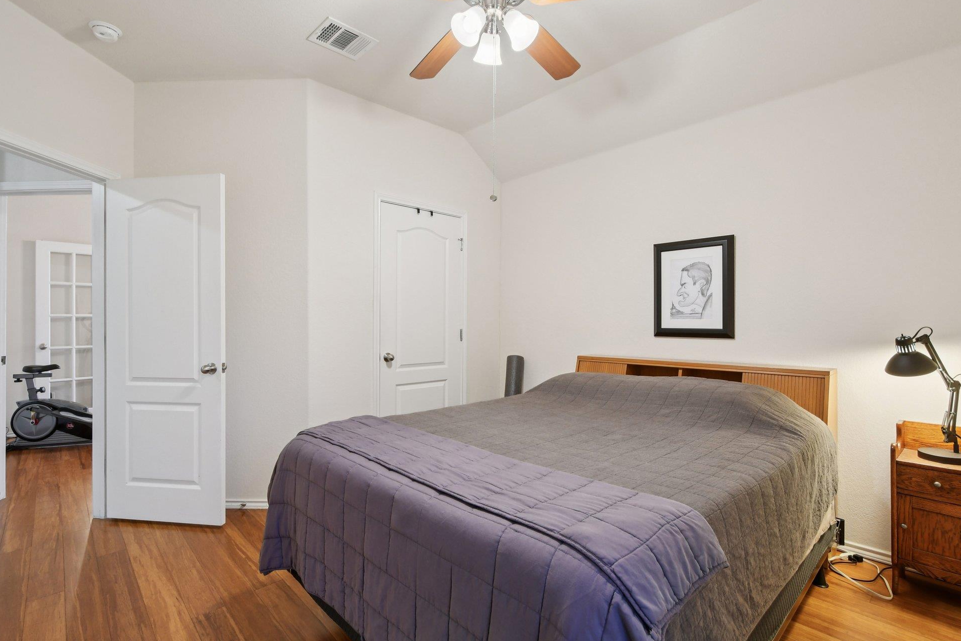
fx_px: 427
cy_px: 310
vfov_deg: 73.7
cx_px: 477
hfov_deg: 96.7
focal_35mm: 16
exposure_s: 1/10
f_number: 7.1
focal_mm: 10
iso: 400
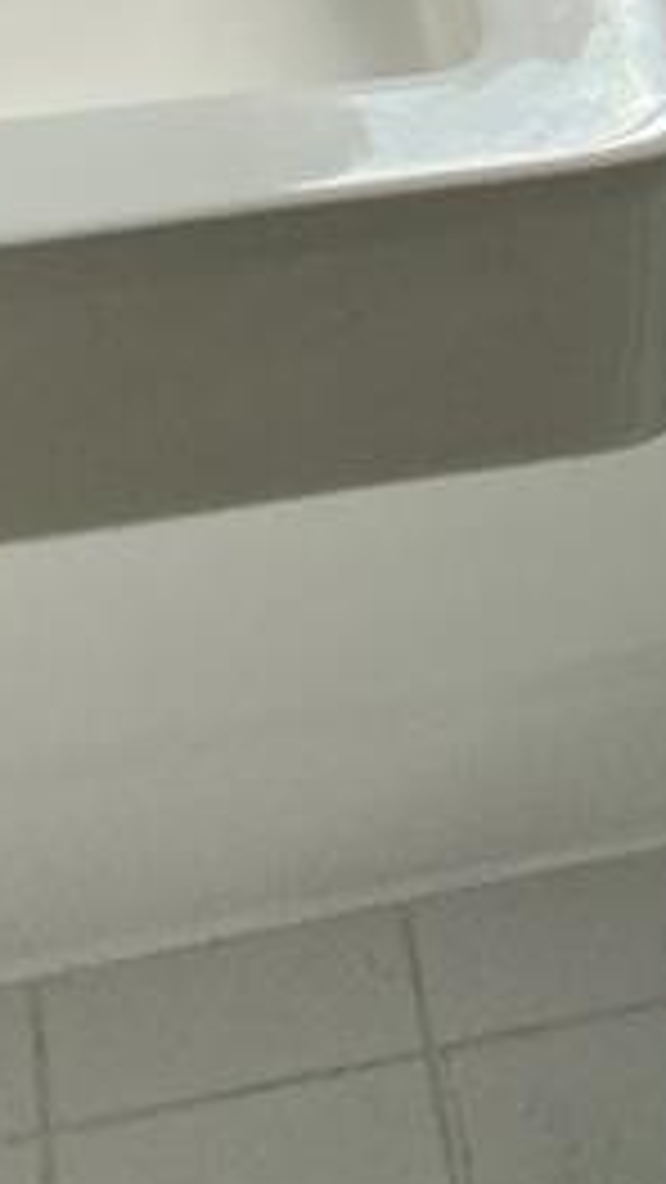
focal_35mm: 129
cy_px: -1490
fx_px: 4049
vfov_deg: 13.2
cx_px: 1174
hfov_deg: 9.0
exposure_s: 1/1866
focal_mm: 4.25
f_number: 1.8
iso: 32
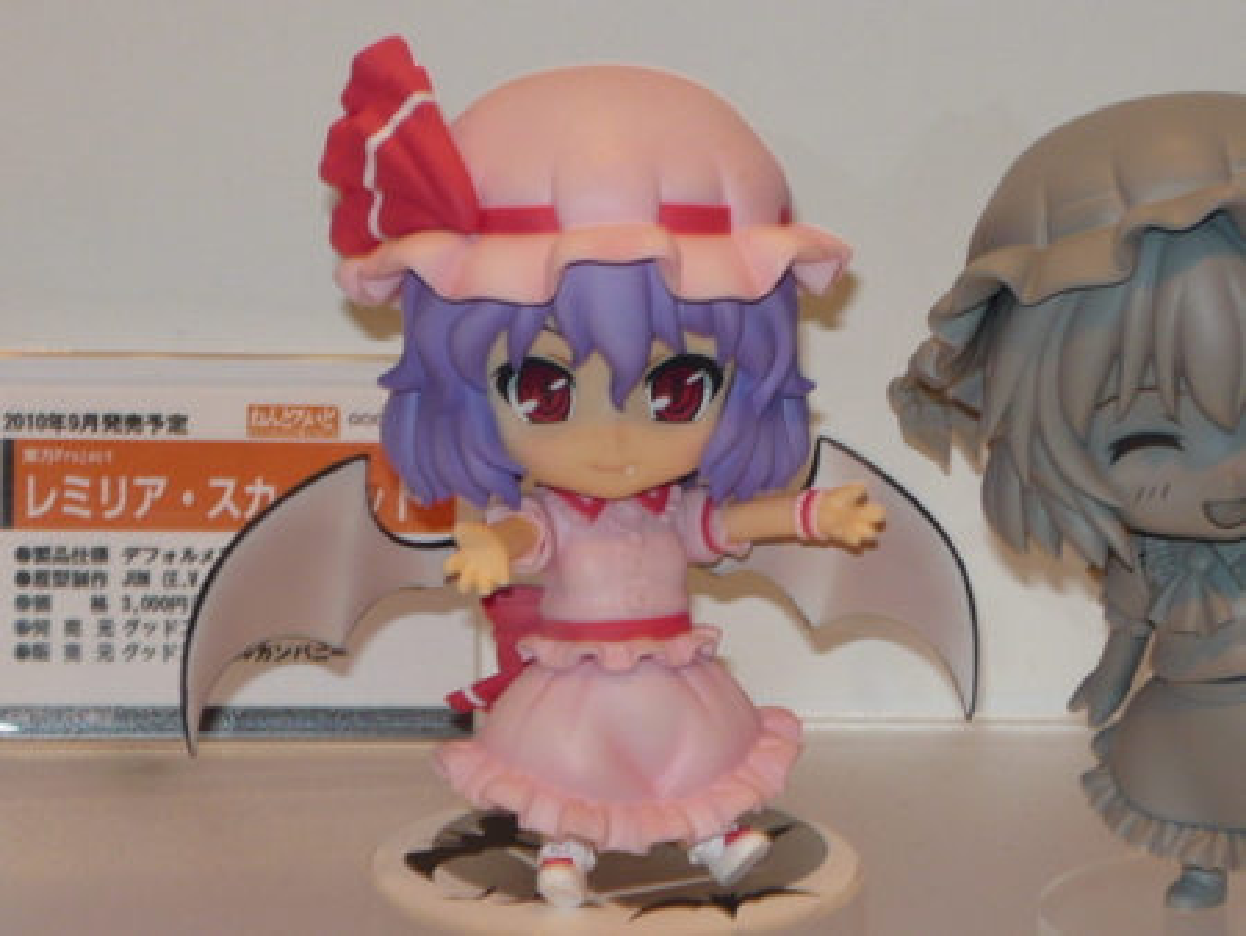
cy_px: 468
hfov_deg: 12.3
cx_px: 623
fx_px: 5762
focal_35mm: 160
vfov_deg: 9.3
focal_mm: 16.5
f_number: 5.1
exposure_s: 1/60
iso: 100
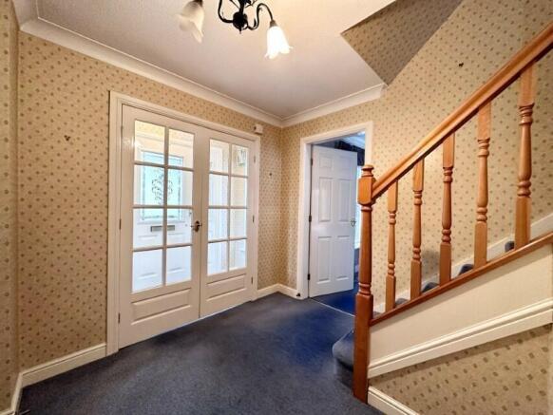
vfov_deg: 85.7
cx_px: 276
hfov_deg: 102.0
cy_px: 208
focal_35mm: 14
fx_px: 224
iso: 320
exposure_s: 1/50
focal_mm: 2.22
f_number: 2.2
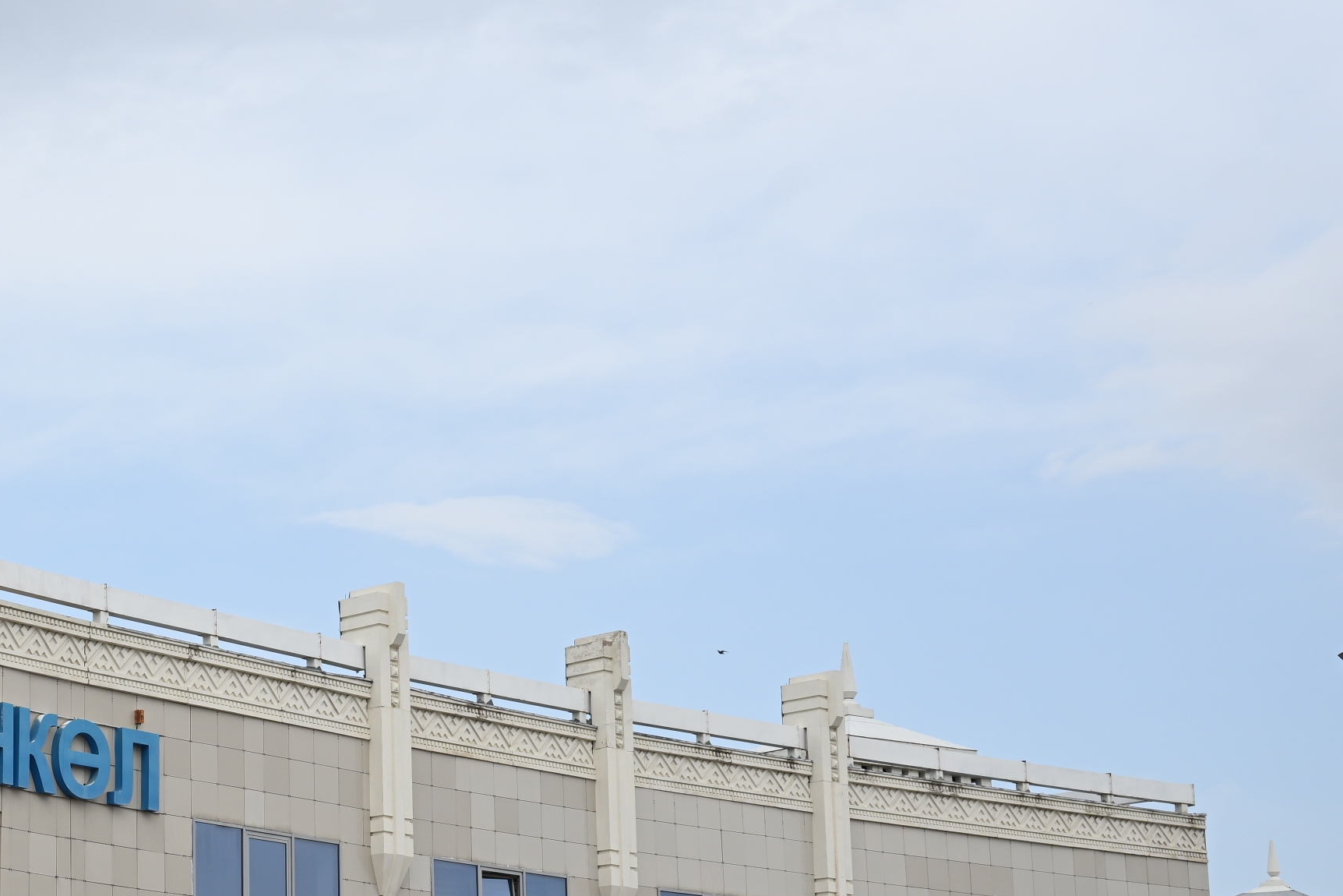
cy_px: 650
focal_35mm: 80
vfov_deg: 17.0
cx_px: -142
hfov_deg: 23.7
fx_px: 2992
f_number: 7.1
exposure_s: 1/250
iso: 100
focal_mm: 33.5
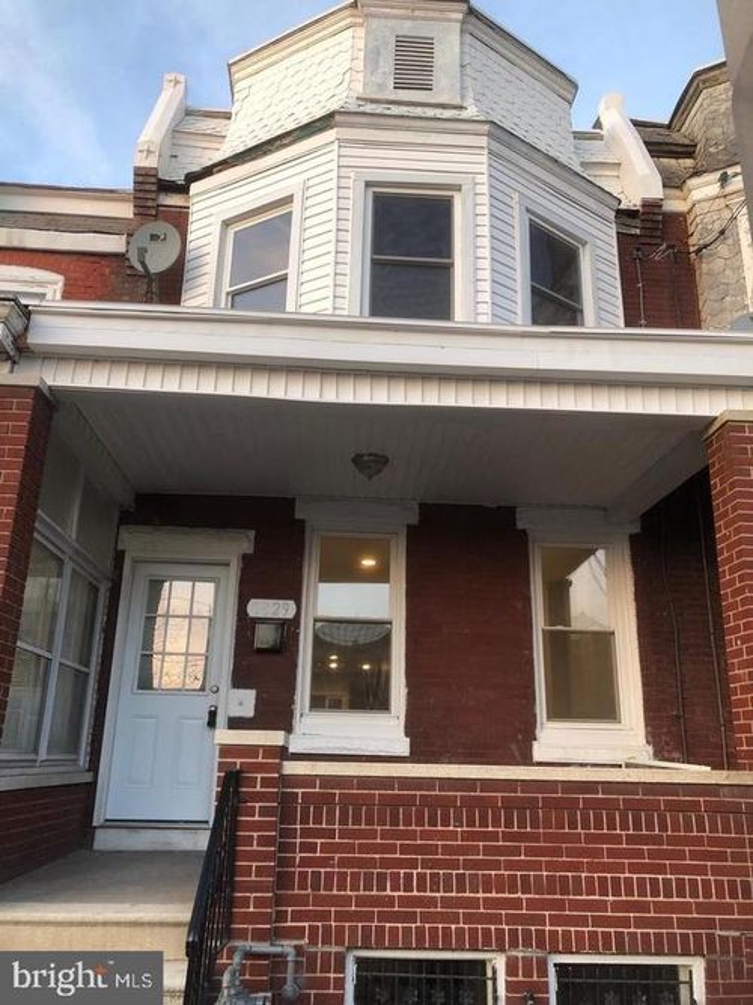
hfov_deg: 49.7
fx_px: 812
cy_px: 502
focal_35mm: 28
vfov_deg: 63.5
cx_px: 376
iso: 32
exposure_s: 1/40
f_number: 1.8
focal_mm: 3.99
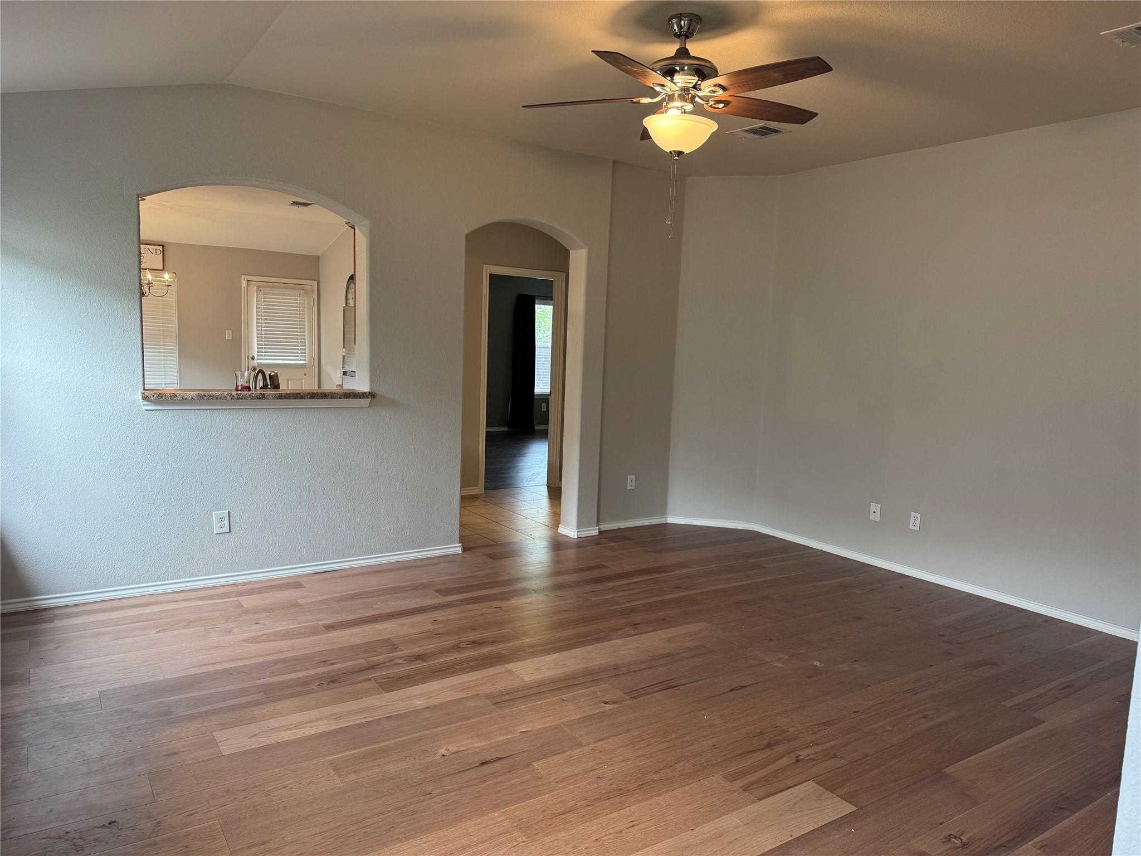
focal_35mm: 24
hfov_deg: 71.6
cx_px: 570
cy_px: 428
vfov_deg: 56.8
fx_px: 791
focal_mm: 6.76
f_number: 1.78
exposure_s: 1/120
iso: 200
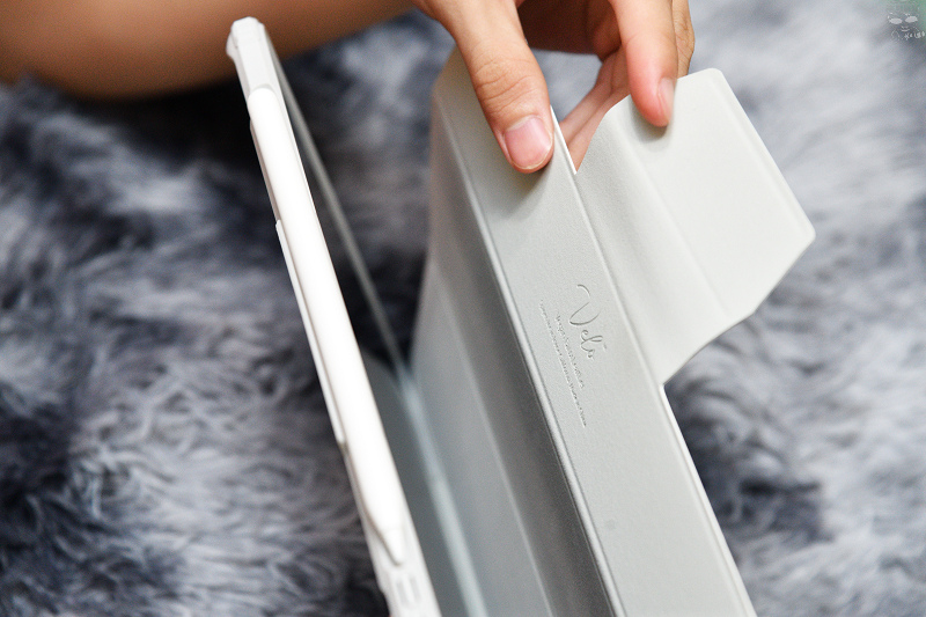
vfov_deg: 11.4
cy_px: 308
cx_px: 463
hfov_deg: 17.1
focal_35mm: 120
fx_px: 3086
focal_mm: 120
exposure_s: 1/160
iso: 2000
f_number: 5.6
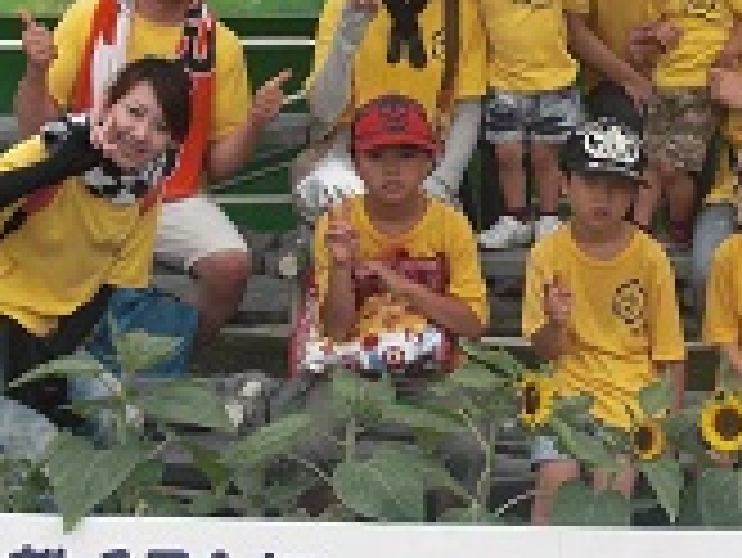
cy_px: 176
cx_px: 515
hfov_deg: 20.5
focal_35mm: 95
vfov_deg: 15.5
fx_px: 2038
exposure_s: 1/250
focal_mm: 7.6
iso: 50
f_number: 3.1
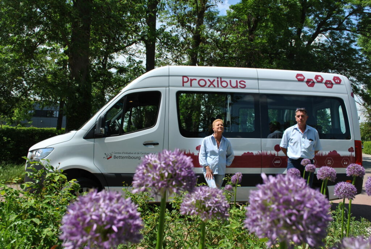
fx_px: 341
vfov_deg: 40.2
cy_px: 124
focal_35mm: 33
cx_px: 186
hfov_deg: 57.1
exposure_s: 1/250
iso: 100
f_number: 8
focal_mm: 22
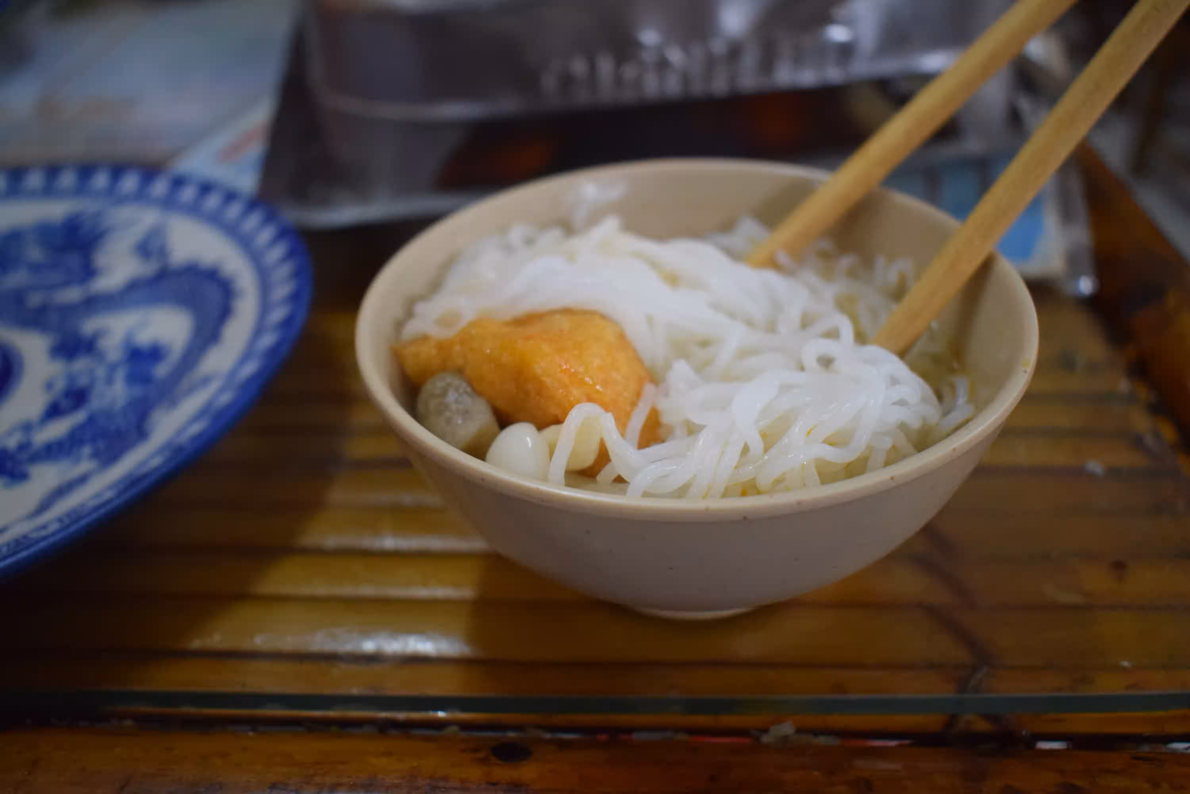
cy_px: 397
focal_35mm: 34
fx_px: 1140
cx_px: 595
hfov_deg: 55.1
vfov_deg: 38.4
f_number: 3.8
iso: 2000
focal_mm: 23
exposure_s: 1/60
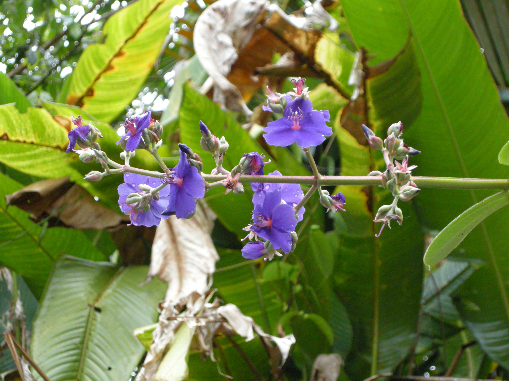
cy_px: 191
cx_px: 255
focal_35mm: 116
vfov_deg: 12.8
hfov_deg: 17.0
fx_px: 1706
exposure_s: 1/44
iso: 264
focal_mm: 24.5
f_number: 5.1
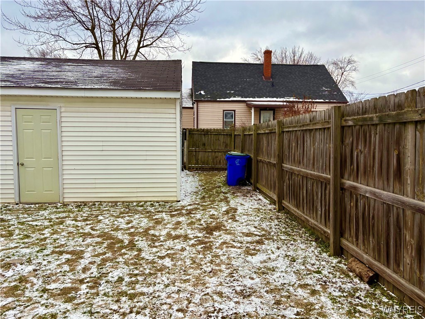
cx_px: 212
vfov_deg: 53.1
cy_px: 160
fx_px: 319
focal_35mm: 26
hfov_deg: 67.3
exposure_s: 1/478
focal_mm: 5.96
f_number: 1.6
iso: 50
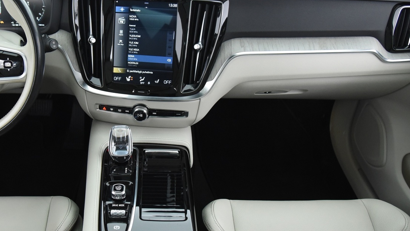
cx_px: 145
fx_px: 402
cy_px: 125
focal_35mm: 37
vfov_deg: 32.0
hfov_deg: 53.2
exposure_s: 1/25
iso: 4000
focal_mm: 24
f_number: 4
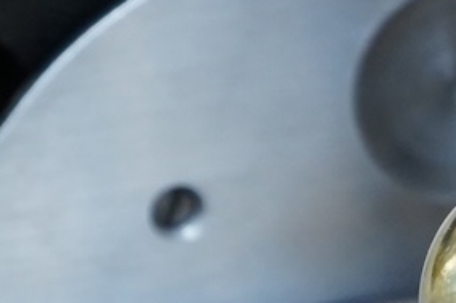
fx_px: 5367
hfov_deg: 4.7
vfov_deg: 3.2
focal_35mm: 424
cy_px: 57
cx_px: 1224
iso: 2500
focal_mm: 70
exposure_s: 1/80
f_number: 6.3
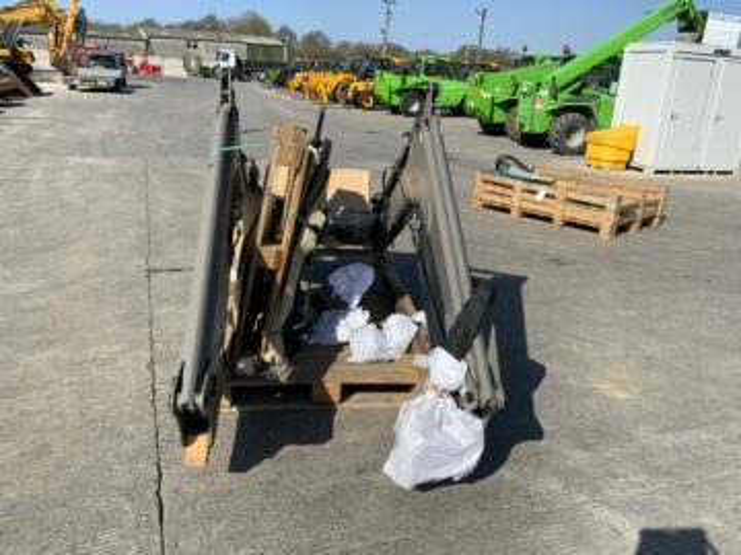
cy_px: 278
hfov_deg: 61.7
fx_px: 621
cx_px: 370
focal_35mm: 29
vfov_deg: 48.2
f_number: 1.8
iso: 16
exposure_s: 1/2141
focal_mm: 3
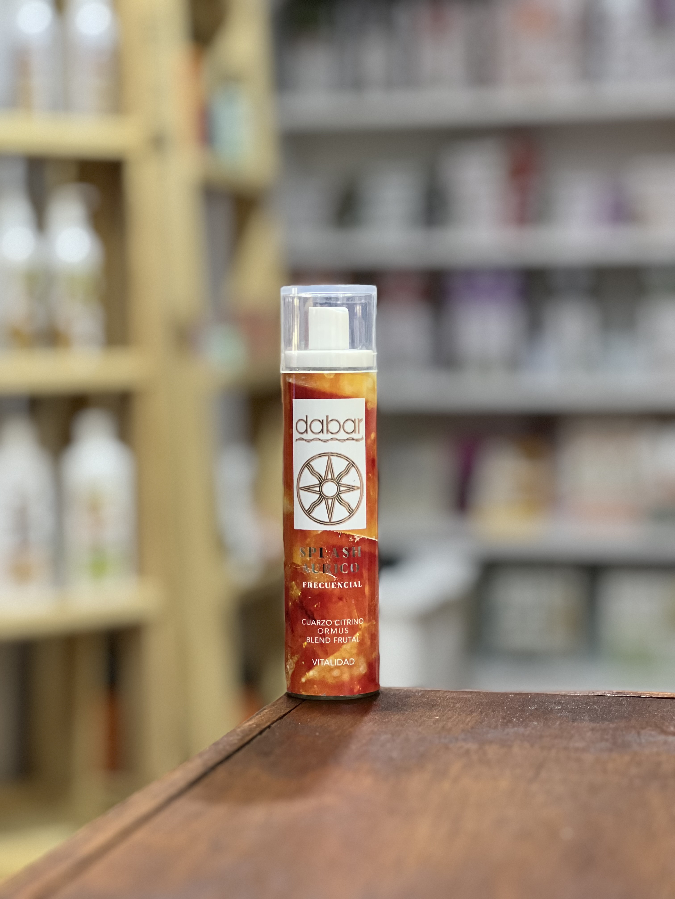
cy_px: 450
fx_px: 2002
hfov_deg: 19.1
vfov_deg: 25.3
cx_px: 338
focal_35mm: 77
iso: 400
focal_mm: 9
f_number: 2.8
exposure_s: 1/20
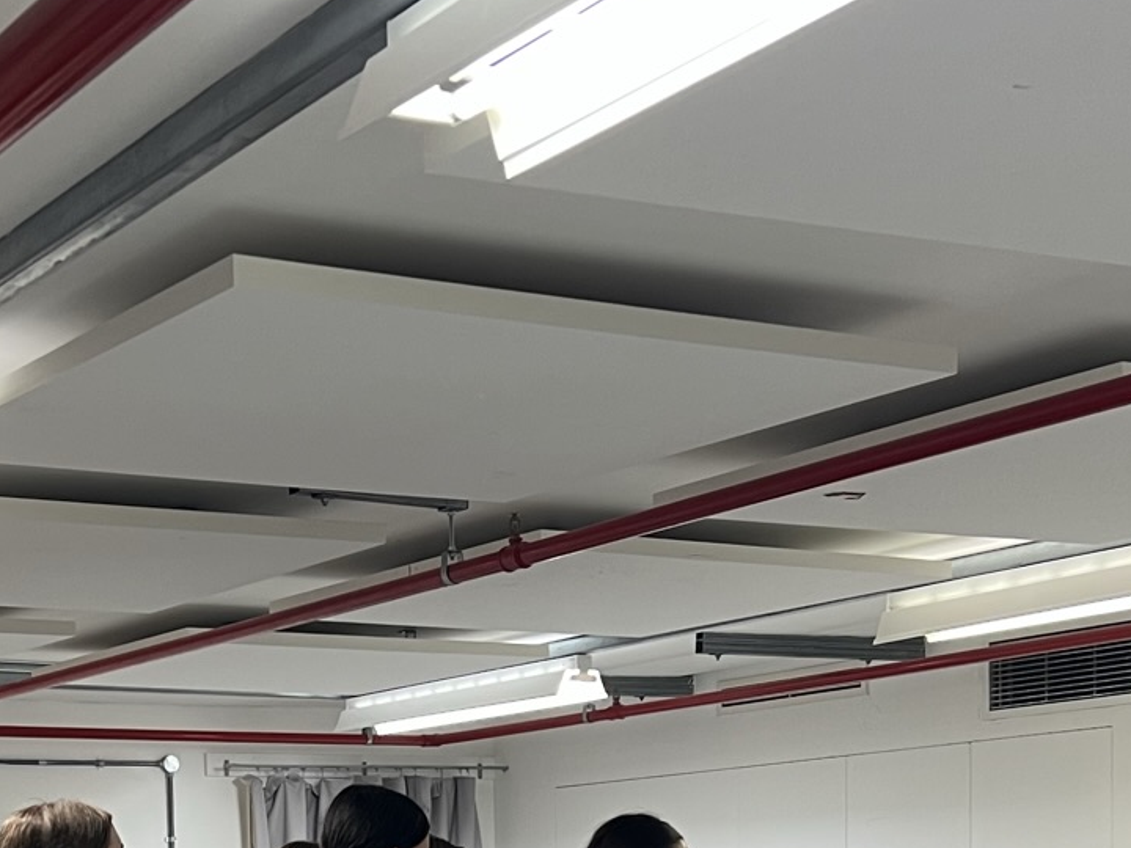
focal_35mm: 74
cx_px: 324
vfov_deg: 18.7
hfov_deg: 26.1
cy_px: 1057
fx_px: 2418
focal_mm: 5.7
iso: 80
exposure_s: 1/50
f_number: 1.5
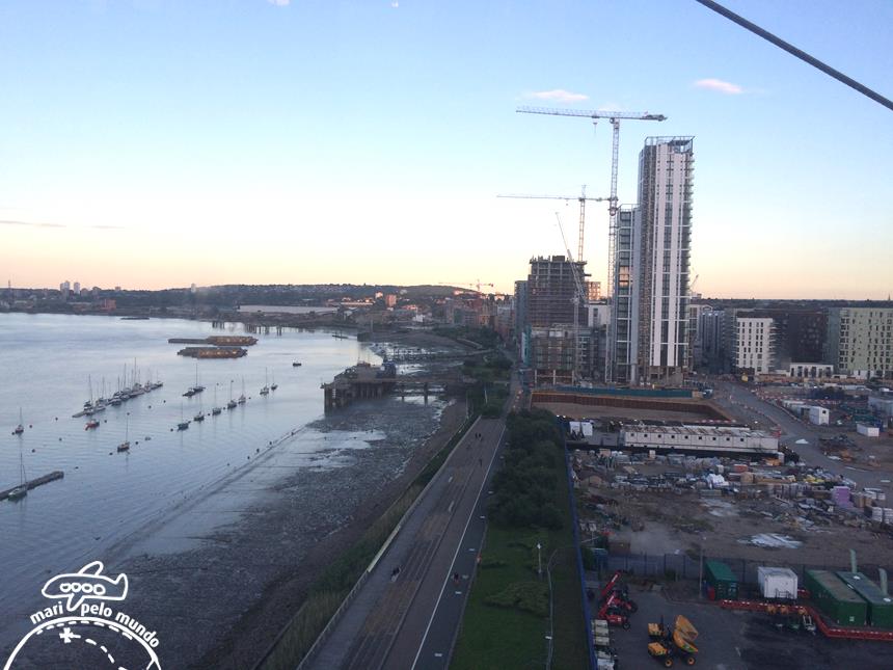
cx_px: 446
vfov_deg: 48.2
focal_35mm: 29
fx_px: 748
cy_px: 335
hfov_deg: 61.7
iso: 32
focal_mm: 4.15
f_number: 2.2
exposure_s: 1/398
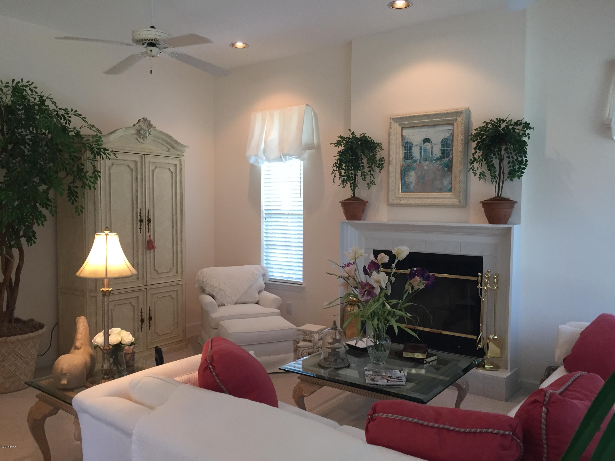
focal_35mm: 29
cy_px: 230
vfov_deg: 48.2
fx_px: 515
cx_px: 308
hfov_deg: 61.7
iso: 50
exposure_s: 1/30
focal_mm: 4.15
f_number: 2.2
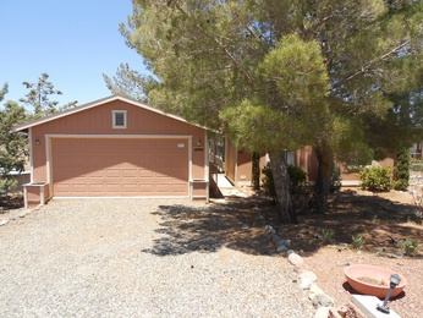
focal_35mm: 26
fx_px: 318
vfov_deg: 53.1
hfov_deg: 67.3
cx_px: 212
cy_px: 159
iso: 80
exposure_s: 1/500
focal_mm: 4.6
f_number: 3.2
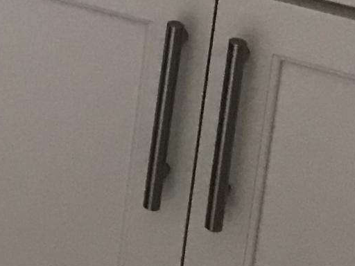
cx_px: -476
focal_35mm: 164
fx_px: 1682
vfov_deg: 8.4
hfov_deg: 10.5
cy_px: -331
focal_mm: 3.99
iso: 64
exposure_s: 1/15
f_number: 1.8
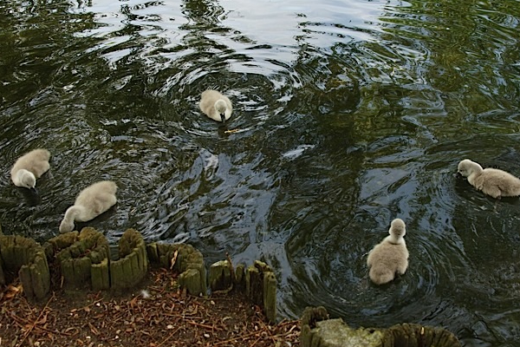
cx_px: 311
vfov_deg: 28.0
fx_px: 693
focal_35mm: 48
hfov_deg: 40.9
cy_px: 144
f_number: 4.5
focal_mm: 24
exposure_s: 1/100
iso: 100
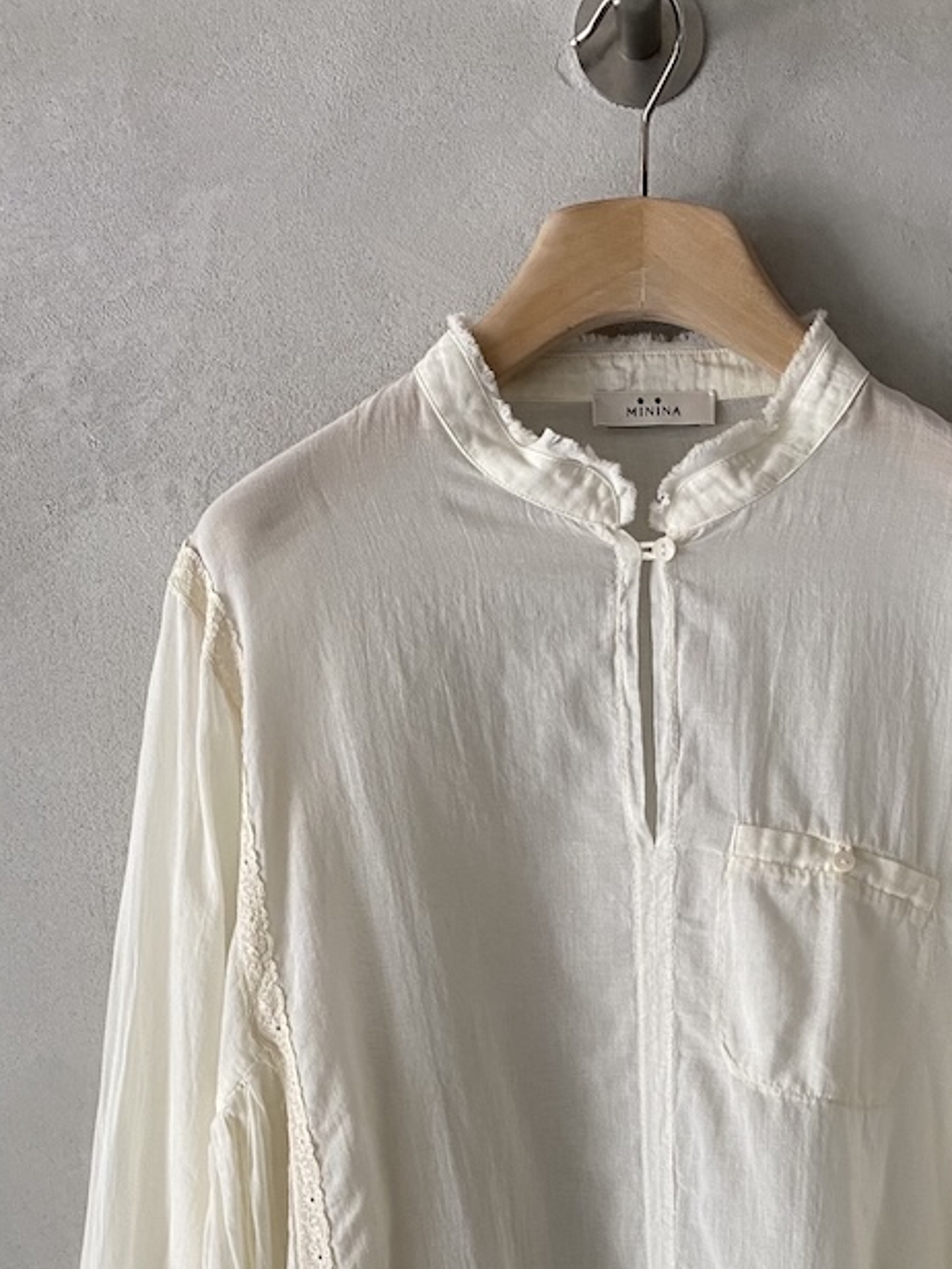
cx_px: 680
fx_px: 1650
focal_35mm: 45
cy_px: 1060
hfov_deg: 31.8
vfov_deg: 39.9
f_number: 1.8
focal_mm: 4.25
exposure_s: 1/99
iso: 125
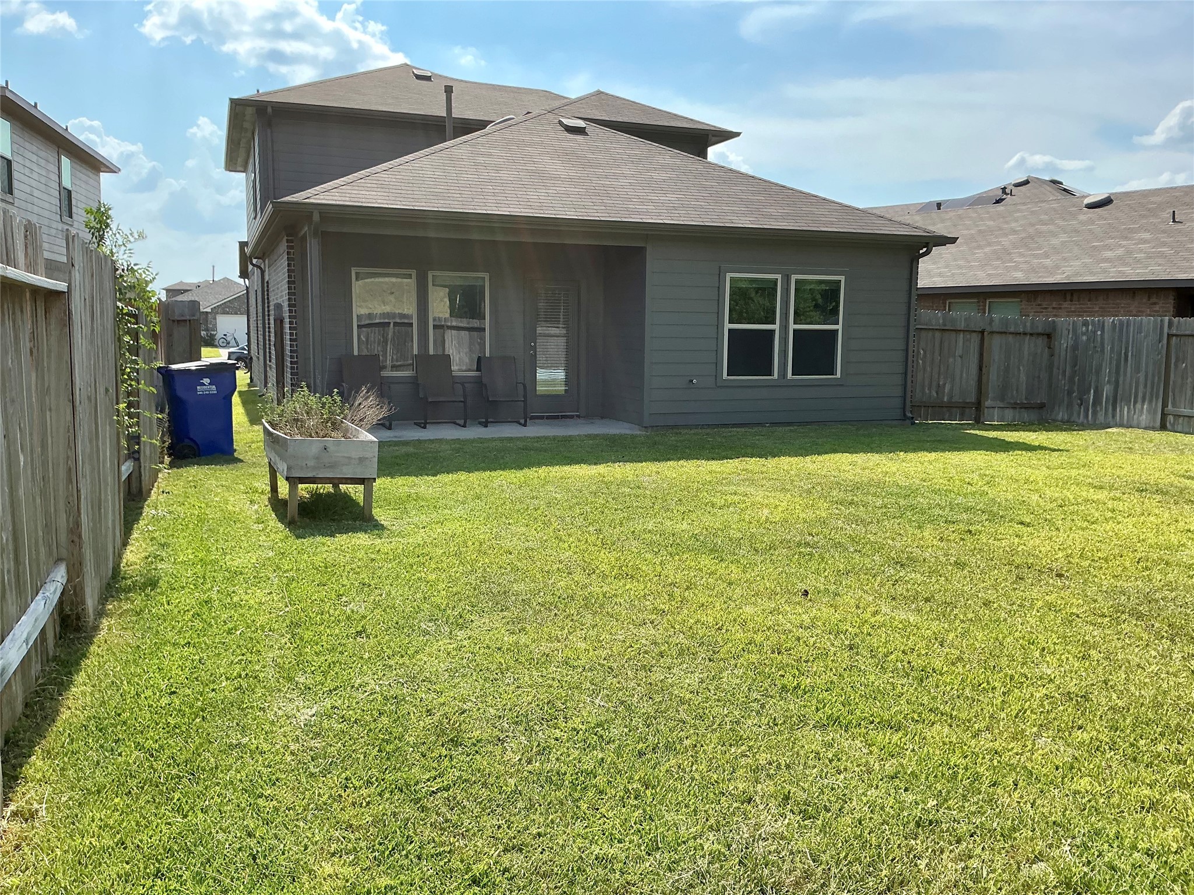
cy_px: 448
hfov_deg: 61.7
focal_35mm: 29
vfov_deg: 48.2
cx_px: 597
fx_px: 1000
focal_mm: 3
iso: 25
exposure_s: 1/1675
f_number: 1.8
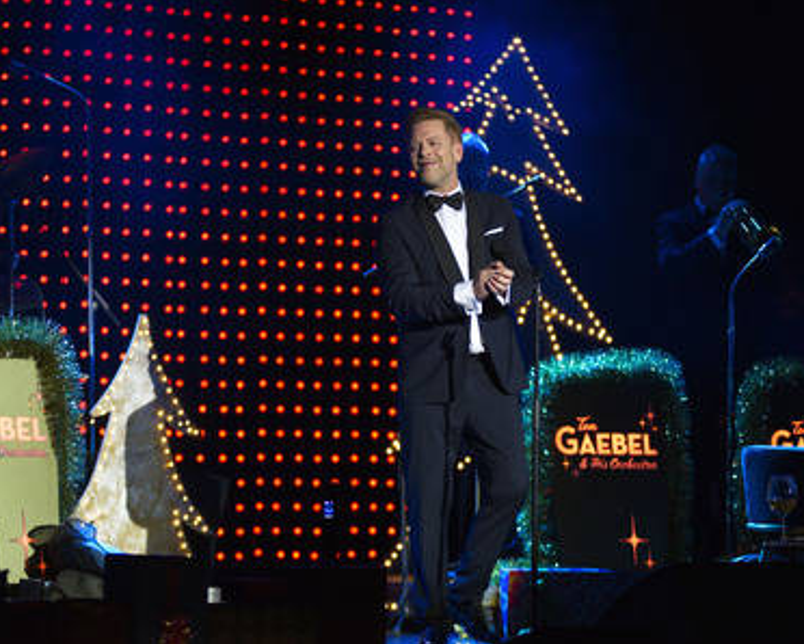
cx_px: 412
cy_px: 322
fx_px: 3785
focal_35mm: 159
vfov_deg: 9.7
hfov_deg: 12.1
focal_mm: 140
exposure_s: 1/200
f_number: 2.8
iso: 1600
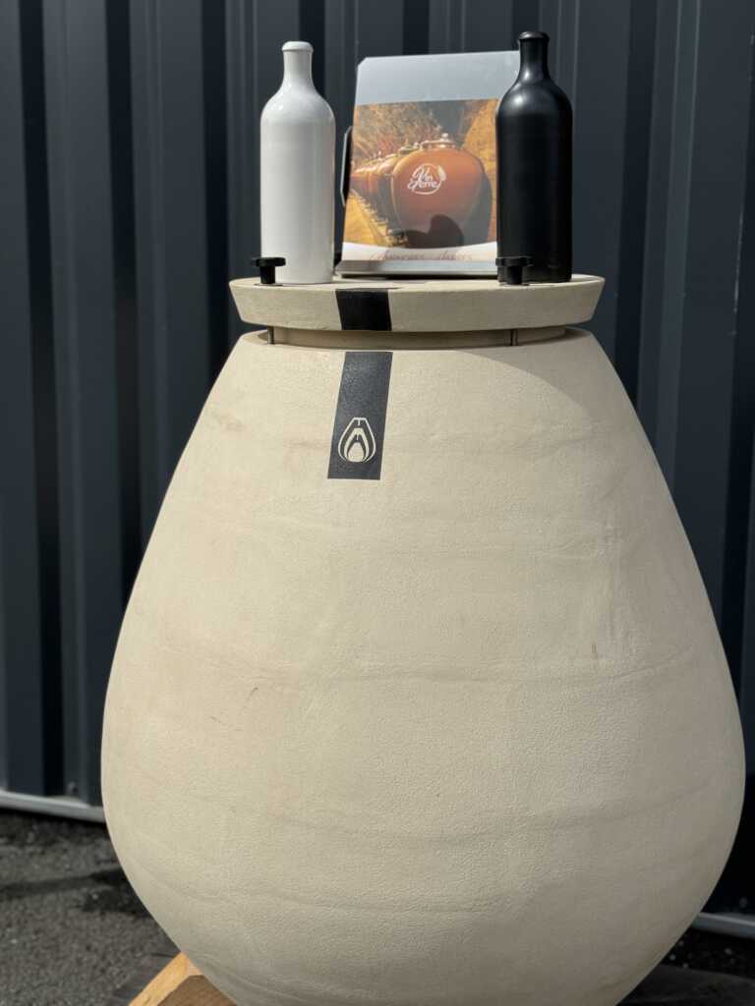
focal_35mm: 48
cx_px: 378
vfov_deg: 39.7
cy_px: 503
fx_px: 1396
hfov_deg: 30.3
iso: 64
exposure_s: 1/7092
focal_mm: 6.76
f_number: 1.78
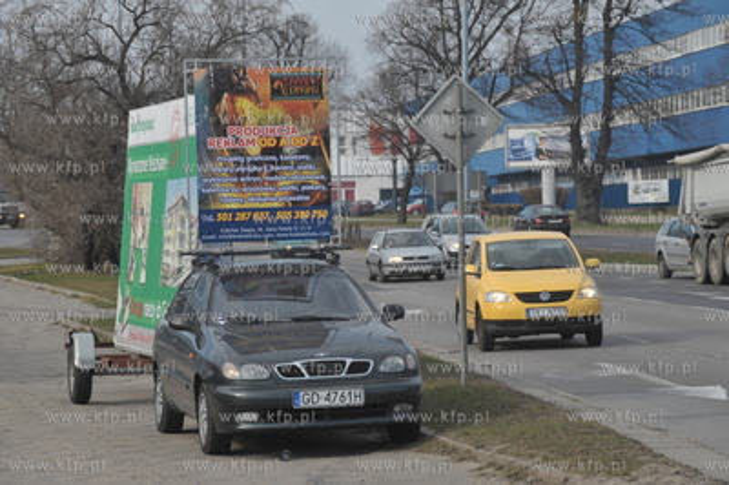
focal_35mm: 160
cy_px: 242
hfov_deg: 12.8
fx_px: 3237
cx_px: 364
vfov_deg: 8.6
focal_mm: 160
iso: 400
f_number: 10
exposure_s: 1/500
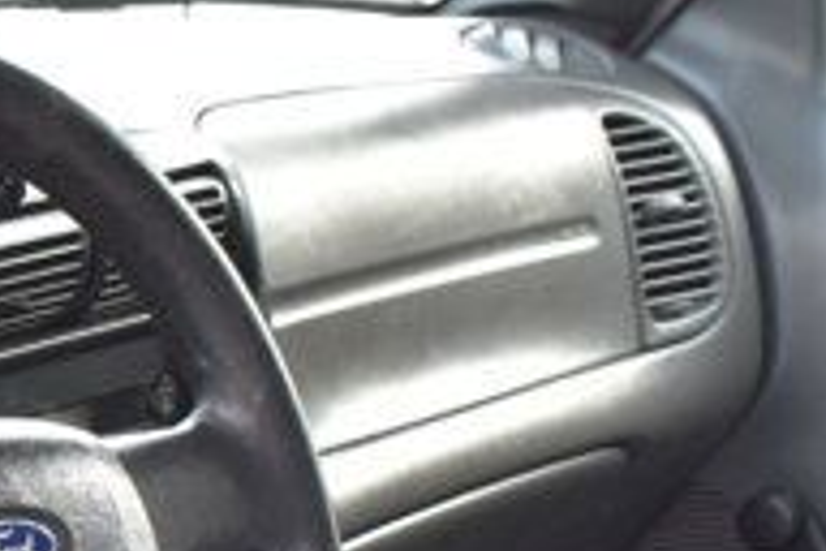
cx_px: -929
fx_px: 4038
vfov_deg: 7.7
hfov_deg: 10.5
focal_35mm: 176
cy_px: 835
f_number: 5.6
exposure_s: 1/125
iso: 560
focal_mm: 22
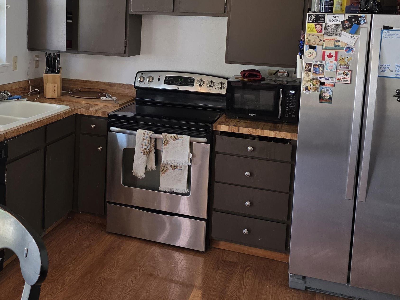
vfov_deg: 33.6
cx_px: 129
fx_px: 485
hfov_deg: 44.1
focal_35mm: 42
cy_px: 71
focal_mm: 6.3
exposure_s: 1/120
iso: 200
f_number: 1.7
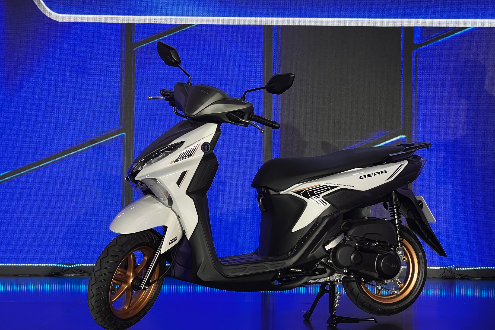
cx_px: 247
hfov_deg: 25.1
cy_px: 176
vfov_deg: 16.9
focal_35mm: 81
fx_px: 1114
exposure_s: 1/99
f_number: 2.8
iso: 80
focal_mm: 9
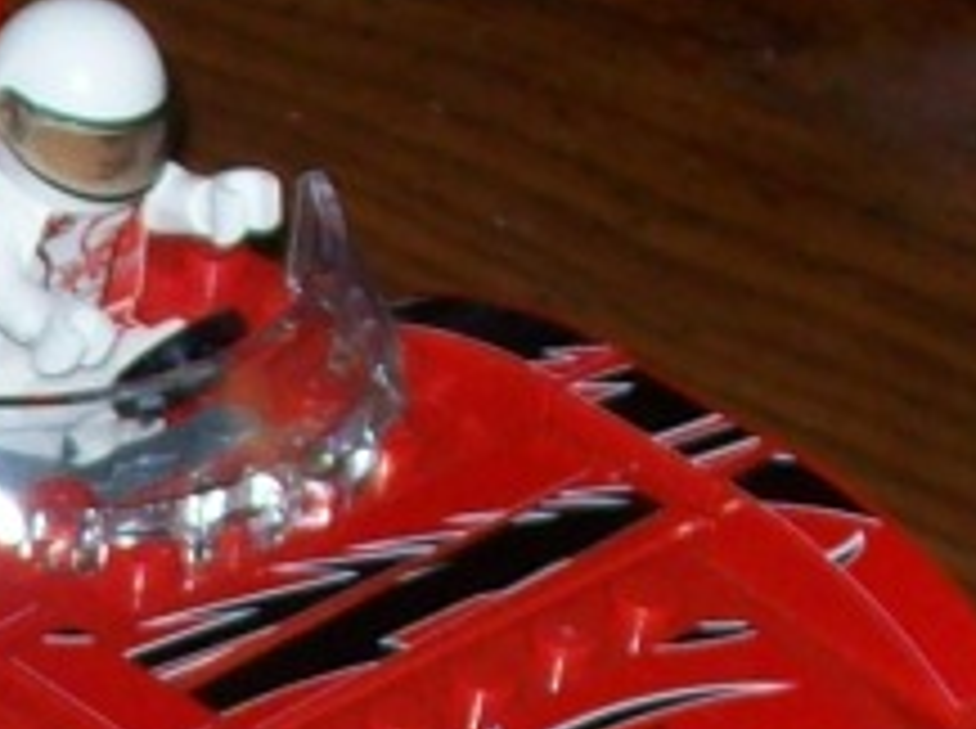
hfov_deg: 5.8
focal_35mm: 331
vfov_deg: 4.4
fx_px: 9317
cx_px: -1003
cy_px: 1300
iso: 80
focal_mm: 9.4
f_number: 3.4
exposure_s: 1/84.5
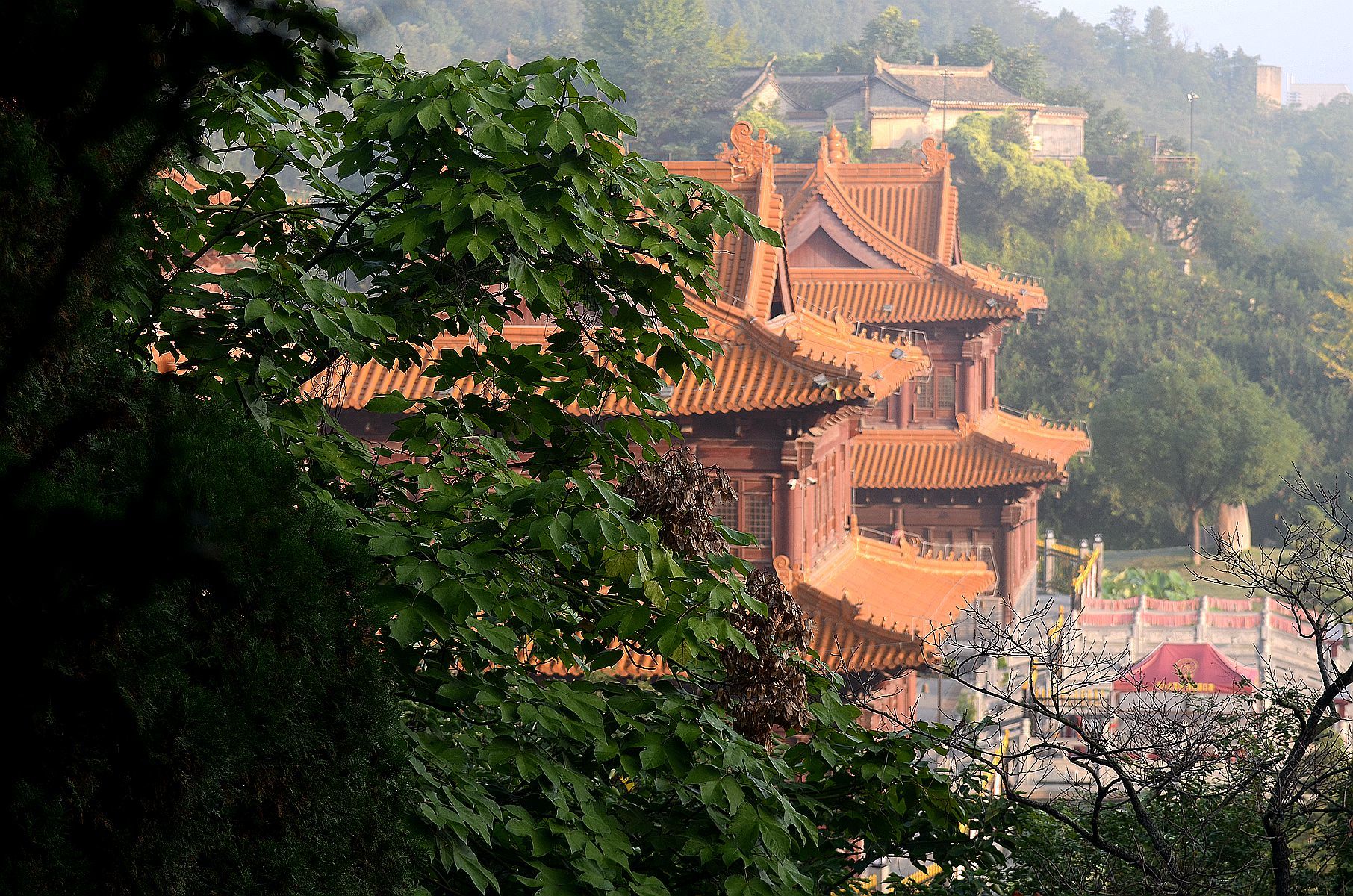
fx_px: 3938
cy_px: 448
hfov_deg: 19.5
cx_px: 676
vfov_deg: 13.0
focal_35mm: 105
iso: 160
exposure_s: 1/250
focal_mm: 70
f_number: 4.5
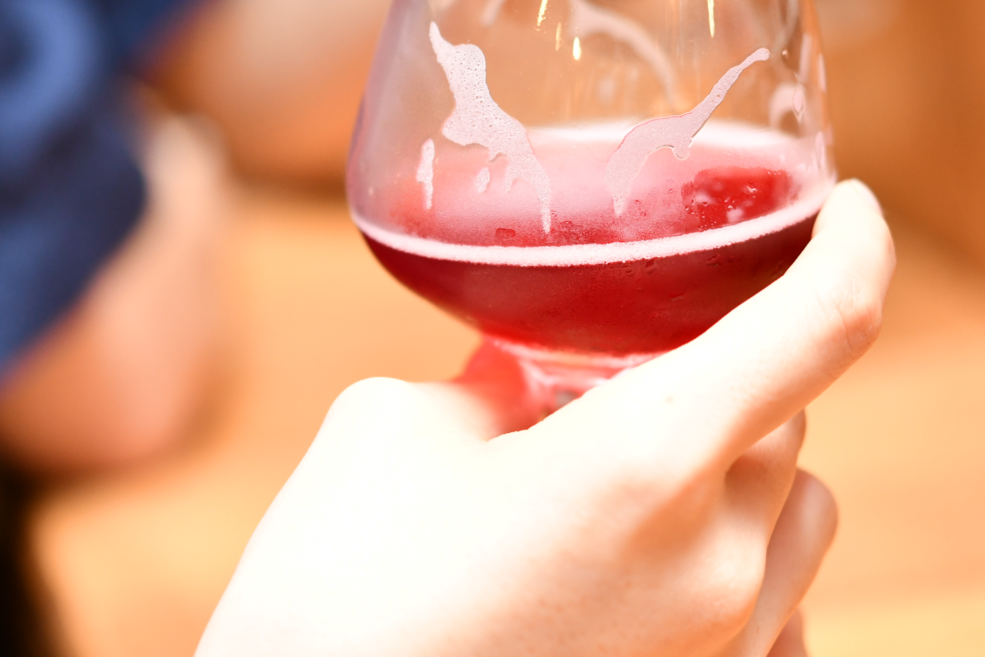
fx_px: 3119
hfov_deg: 17.9
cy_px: 329
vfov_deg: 12.0
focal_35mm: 114
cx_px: 438
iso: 1000
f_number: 3
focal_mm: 60
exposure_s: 1/60
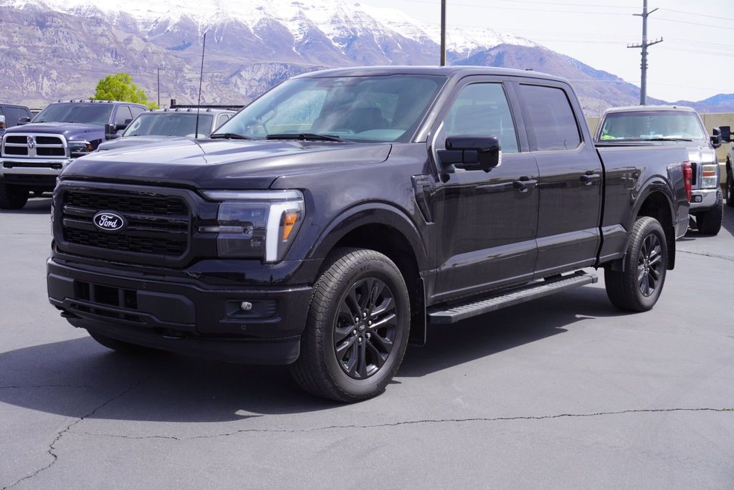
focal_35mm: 46
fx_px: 949
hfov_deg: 42.3
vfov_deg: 29.0
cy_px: 245
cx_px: 367
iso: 100
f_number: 9
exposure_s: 1/125
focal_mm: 31
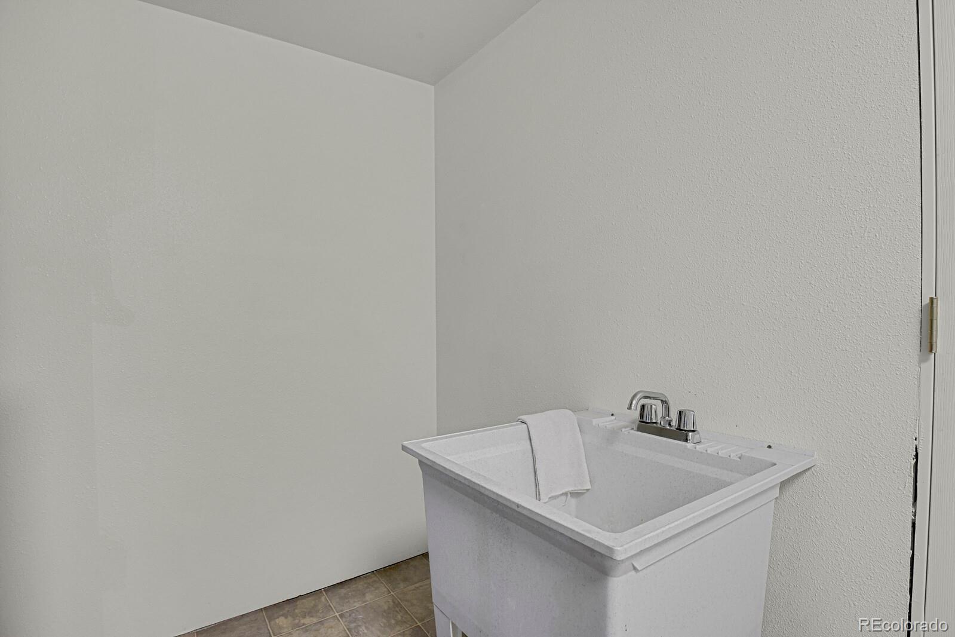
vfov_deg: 70.4
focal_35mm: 17
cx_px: 478
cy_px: 318
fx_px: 451
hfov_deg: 93.3
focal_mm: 17
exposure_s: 1/10
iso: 12800
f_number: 8
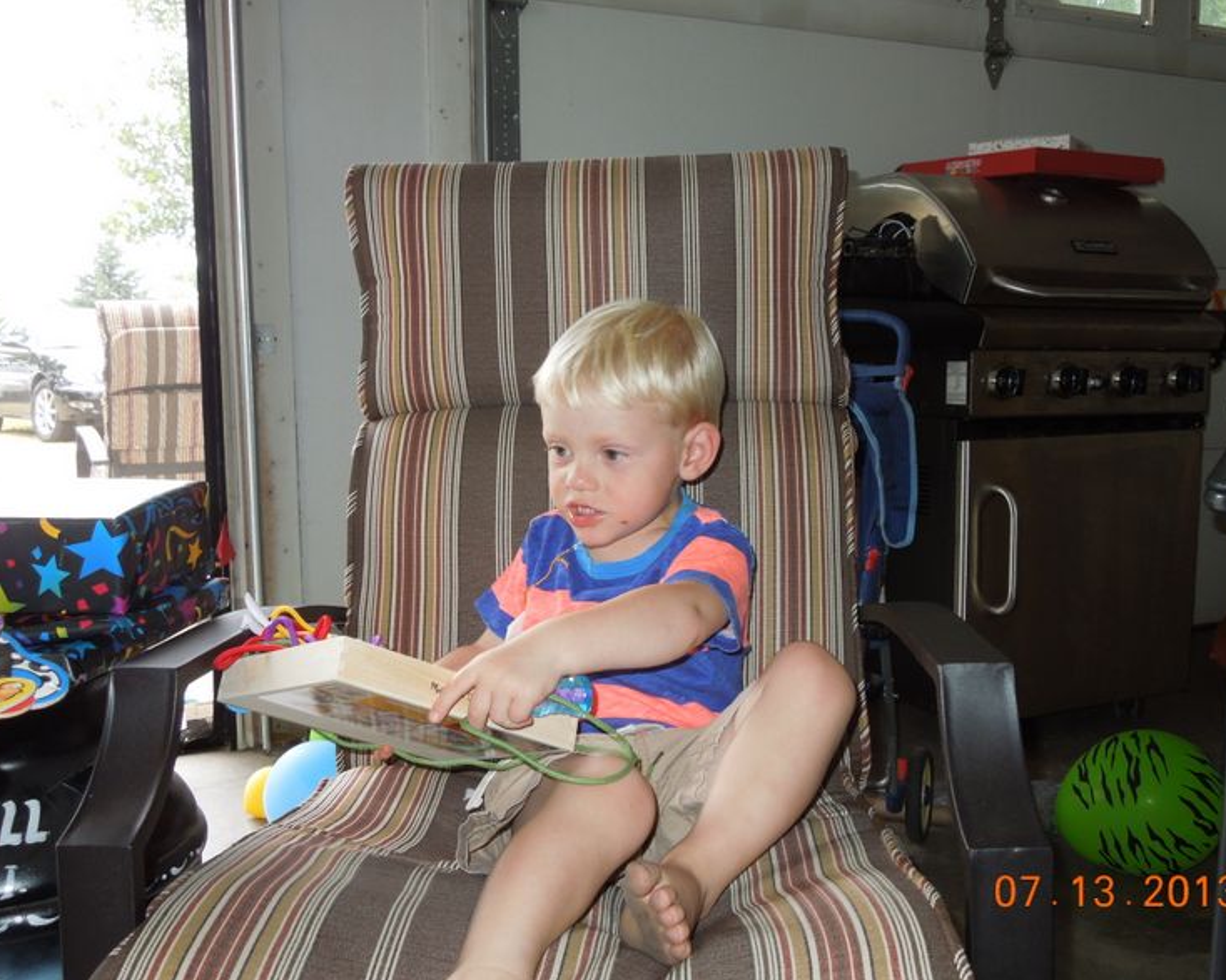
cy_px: 498
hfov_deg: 54.2
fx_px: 1197
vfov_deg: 44.5
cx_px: 630
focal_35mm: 33
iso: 200
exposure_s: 1/30
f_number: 3.6
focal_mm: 5.6
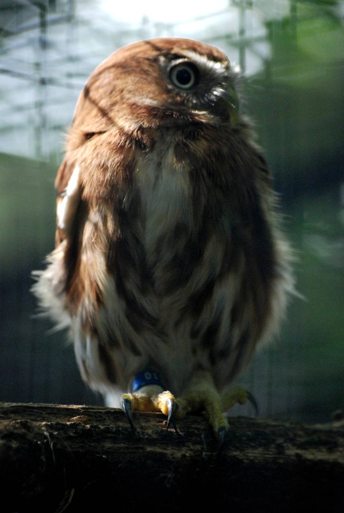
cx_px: 172
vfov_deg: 7.0
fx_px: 4180
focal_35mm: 292
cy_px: 256
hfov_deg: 4.7
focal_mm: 195
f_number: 4.8
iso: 1600
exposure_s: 1/160
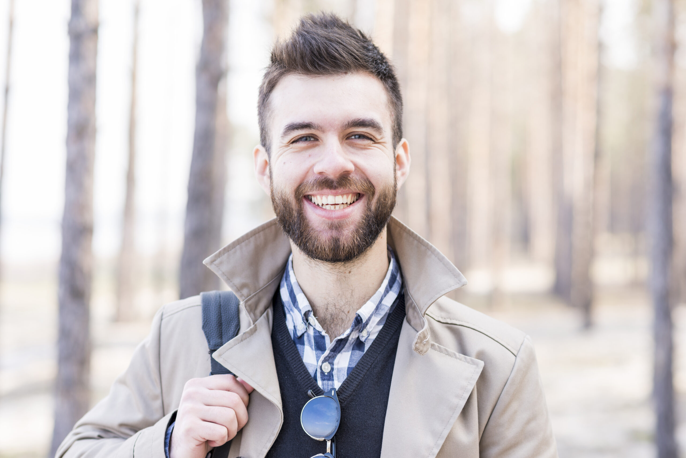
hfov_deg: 23.9
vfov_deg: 16.1
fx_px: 1620
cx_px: 343
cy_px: 229
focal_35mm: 85
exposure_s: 1/200
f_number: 3.5
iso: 160
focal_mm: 85
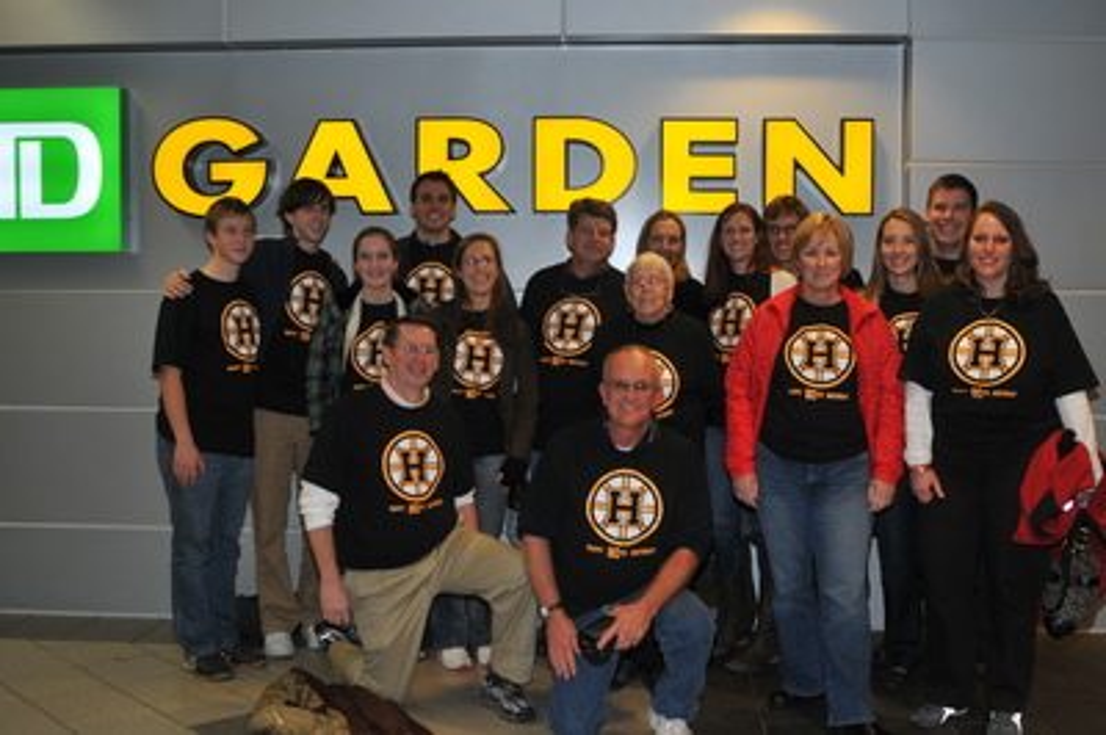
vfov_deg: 31.8
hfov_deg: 46.4
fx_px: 1289
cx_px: 553
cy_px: 368
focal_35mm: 42
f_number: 5.6
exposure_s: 1/60
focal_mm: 28
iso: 400
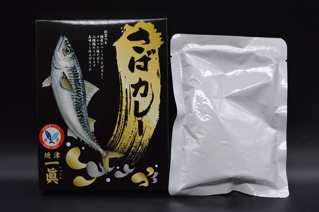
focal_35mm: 45
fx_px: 398
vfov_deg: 29.8
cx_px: 160
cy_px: 106
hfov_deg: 43.7
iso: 400
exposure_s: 1/100
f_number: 8
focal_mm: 30
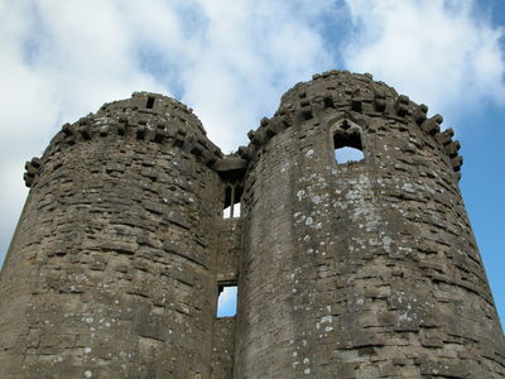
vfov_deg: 40.7
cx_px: 252
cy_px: 190
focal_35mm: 35
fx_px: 511
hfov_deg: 52.6
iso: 100
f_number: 5.6
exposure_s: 1/275
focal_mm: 8.9
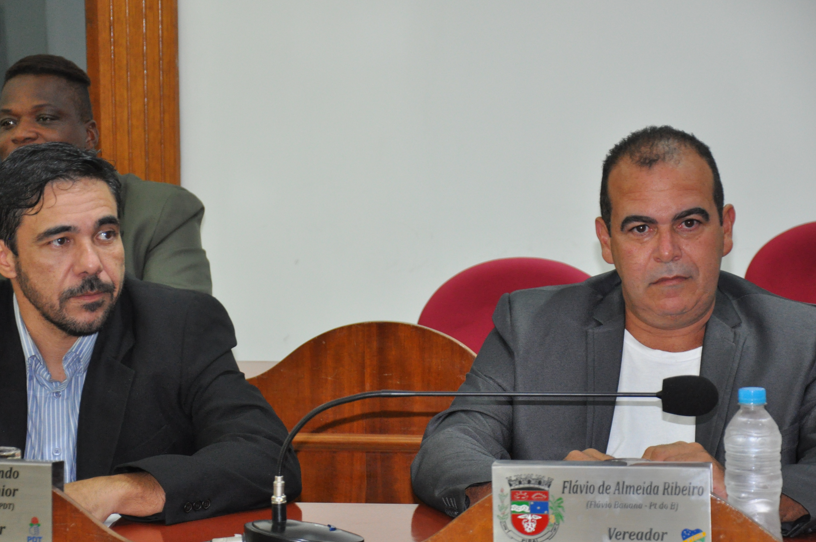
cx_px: 355
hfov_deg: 16.1
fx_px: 2888
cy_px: 292
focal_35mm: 128
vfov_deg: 10.7
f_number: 5.3
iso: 1250
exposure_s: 1/60
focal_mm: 75
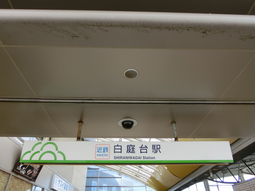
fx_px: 184
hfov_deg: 69.4
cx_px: 128
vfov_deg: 54.9
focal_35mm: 25
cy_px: 96
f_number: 3.5
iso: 80
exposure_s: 1/125
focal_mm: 4.5
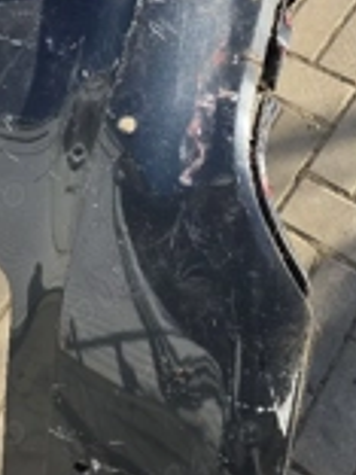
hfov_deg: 24.7
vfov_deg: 31.3
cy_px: 52
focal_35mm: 59
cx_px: 225
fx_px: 809
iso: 12
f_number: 1.7
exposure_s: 1/345
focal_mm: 6.3
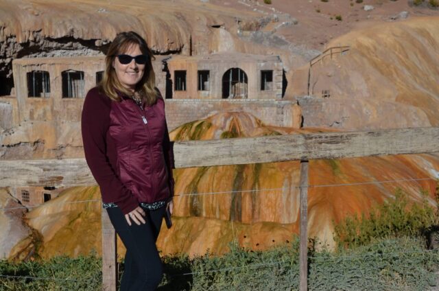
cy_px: 146
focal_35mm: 66
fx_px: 803
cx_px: 220
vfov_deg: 20.5
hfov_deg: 30.6
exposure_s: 1/250
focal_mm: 44
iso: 125
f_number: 8
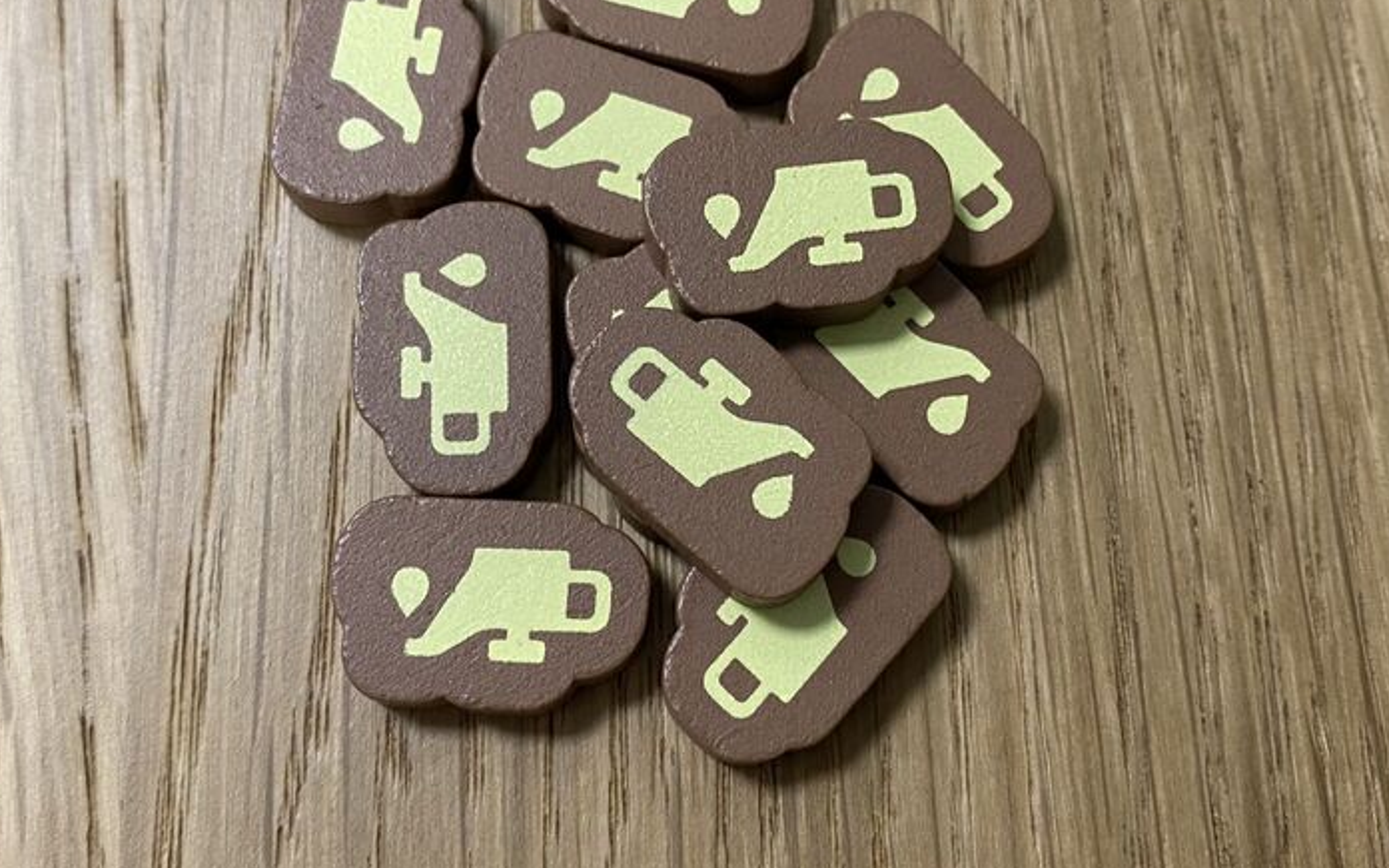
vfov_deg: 32.6
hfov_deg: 50.4
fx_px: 1476
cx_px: 704
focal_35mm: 39
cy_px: 337
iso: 125
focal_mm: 4.25
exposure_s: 1/50
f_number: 1.8
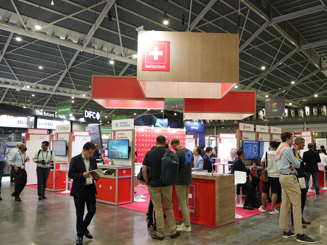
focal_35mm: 33
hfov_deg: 55.2
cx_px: 184
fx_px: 312
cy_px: 124
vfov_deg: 42.9
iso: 800
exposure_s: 1/200
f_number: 2
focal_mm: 20
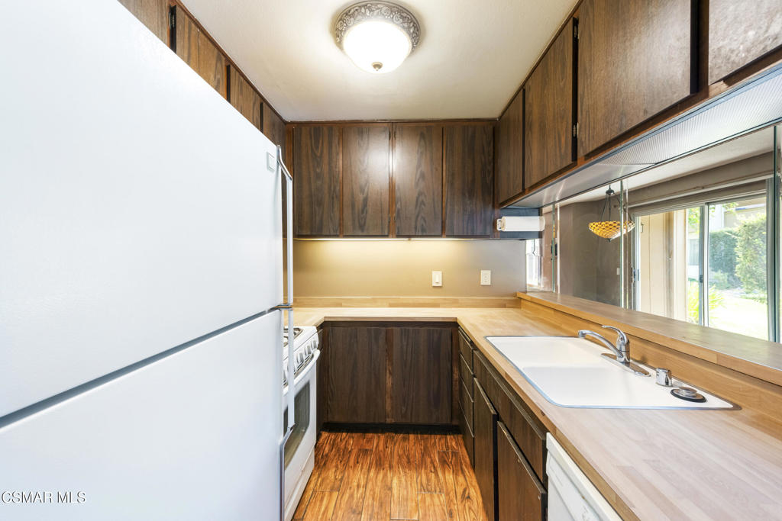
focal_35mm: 14
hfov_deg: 104.2
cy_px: 260
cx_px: 391
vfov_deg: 81.2
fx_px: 304
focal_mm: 14
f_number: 9.5
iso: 800
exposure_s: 1/1.43
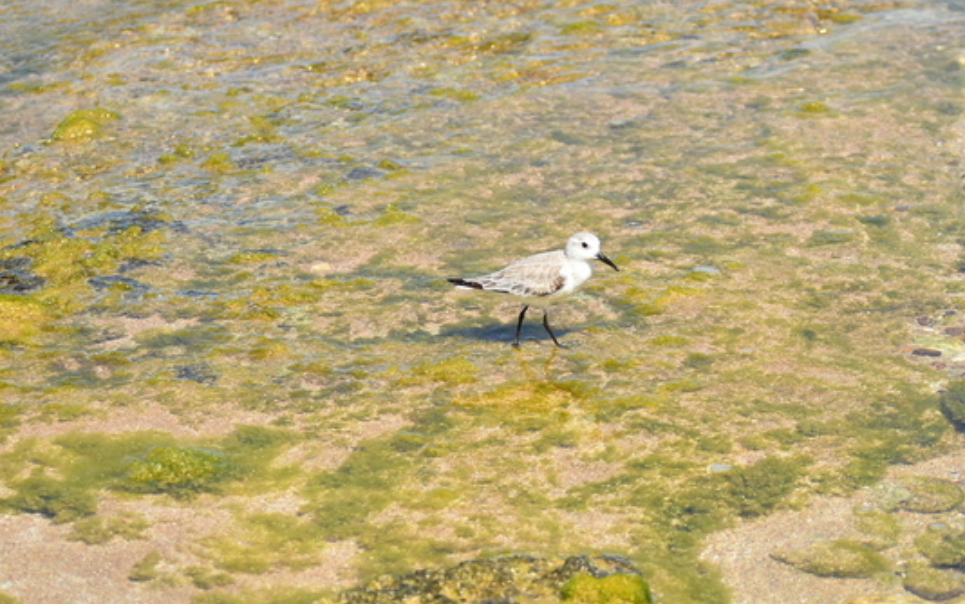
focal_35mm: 160
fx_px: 4209
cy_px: 288
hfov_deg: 13.1
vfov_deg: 8.2
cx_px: 611
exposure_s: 1/1000
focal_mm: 80
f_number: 5
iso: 160
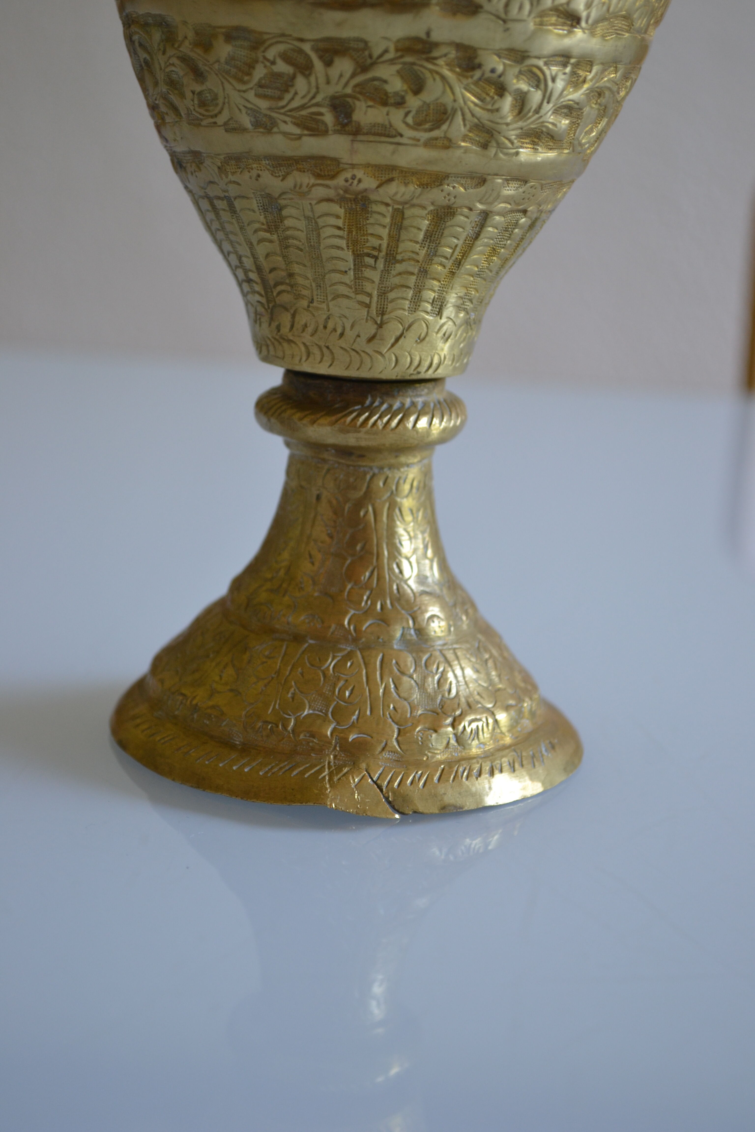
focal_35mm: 69
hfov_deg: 19.7
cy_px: 566
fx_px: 2170
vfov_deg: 29.2
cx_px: 378
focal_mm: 46
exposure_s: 1/30
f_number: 5.3
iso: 400
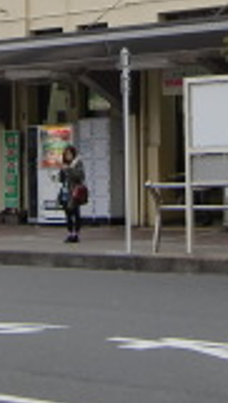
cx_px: 103
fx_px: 1810
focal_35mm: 169
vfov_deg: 12.5
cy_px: -30
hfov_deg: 7.2
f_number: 3
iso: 64
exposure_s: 1/160
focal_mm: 6.9
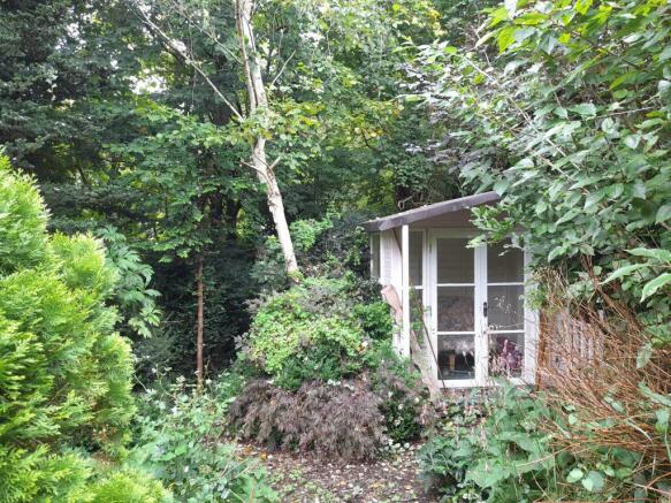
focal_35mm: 25
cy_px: 252
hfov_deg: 69.4
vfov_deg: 54.9
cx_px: 336
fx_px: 485
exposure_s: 1/50
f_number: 2
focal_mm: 4.6
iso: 64
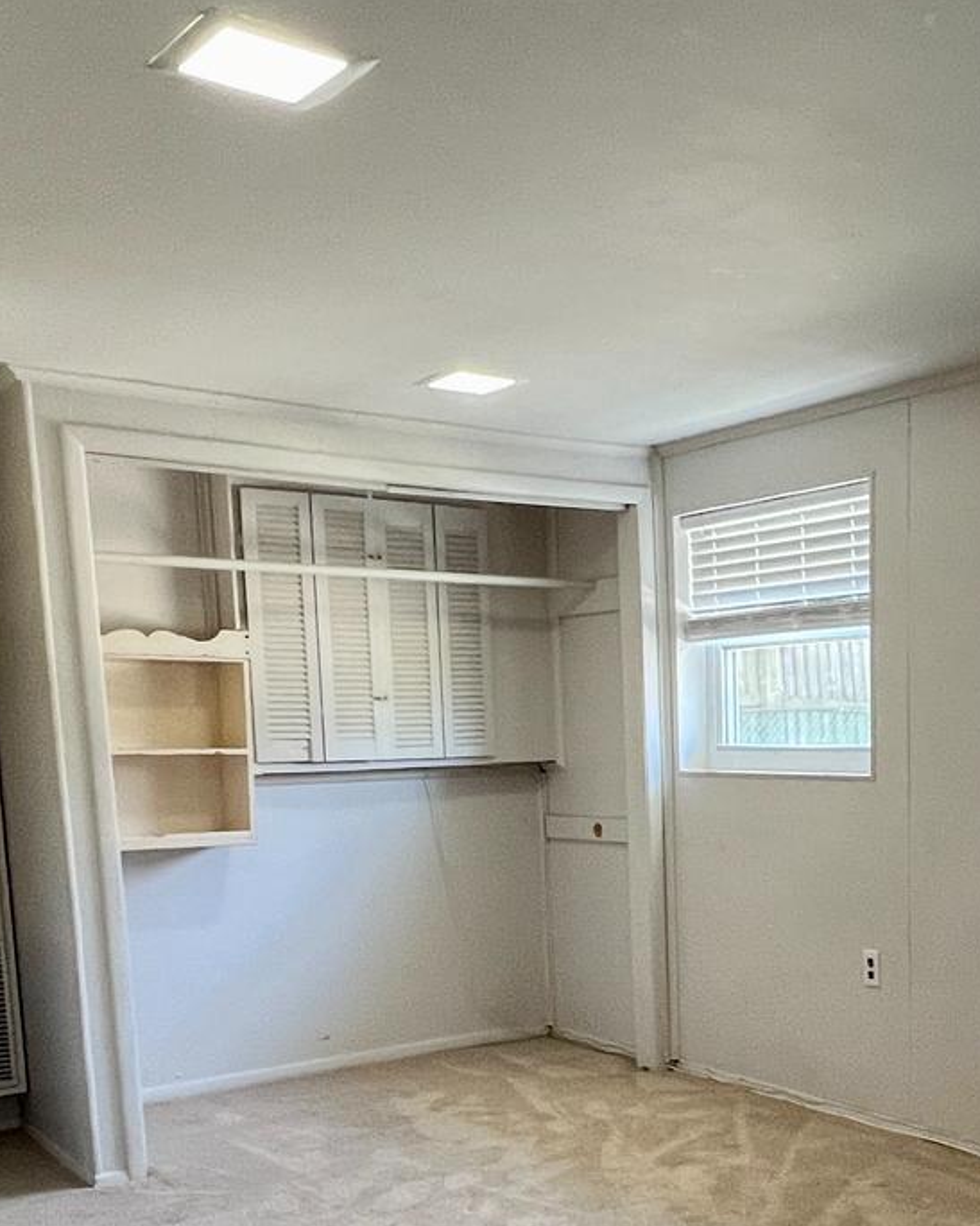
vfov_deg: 45.8
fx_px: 1378
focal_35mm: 38
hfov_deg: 37.8
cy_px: 954
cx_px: 774
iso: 320
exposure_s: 1/60
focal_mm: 1.57
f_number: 1.8
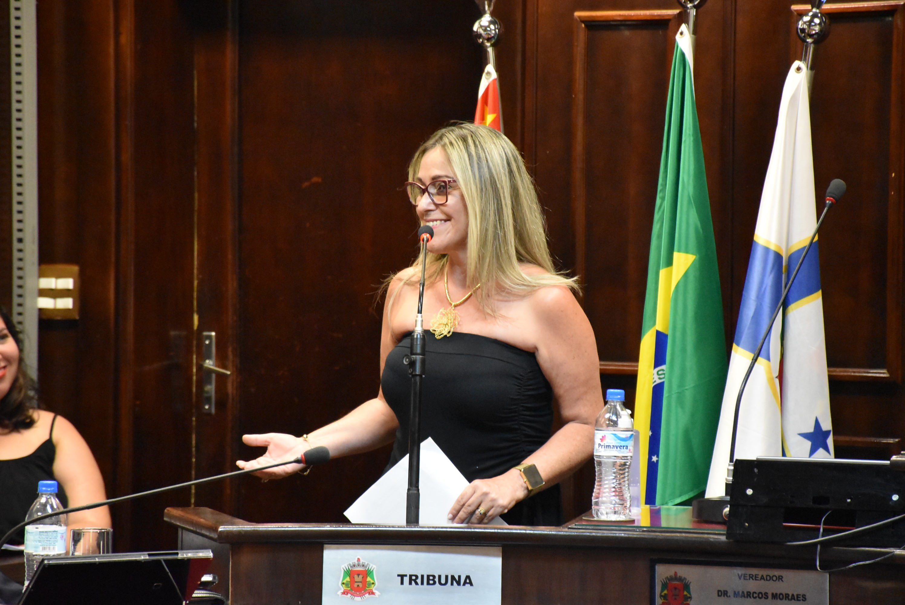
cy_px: 302
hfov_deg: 10.5
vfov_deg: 7.1
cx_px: 452
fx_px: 4906
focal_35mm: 195
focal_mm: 130
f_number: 5.6
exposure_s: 1/60
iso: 7200
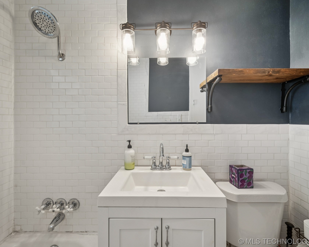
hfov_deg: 93.1
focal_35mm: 16
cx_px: 158
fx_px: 146
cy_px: 123
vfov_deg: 80.4
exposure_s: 1/13
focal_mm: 14
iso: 640
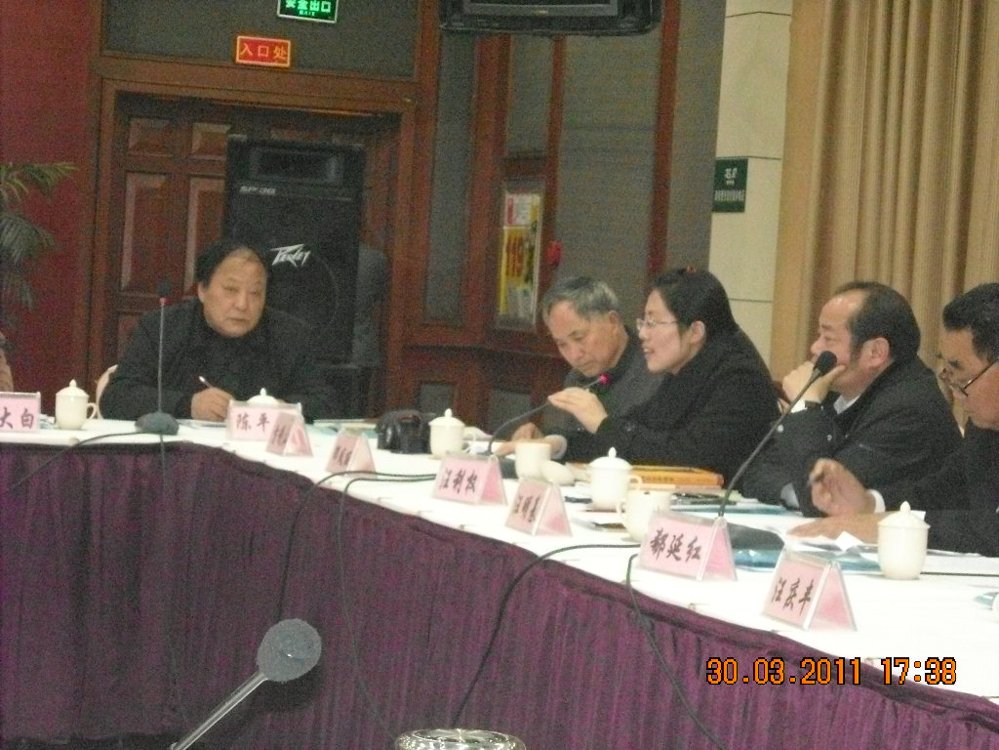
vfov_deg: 14.1
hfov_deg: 18.7
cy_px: 375
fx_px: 3030
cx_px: 500
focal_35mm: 105
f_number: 4.7
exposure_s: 1/60
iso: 1600
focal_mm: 17.1
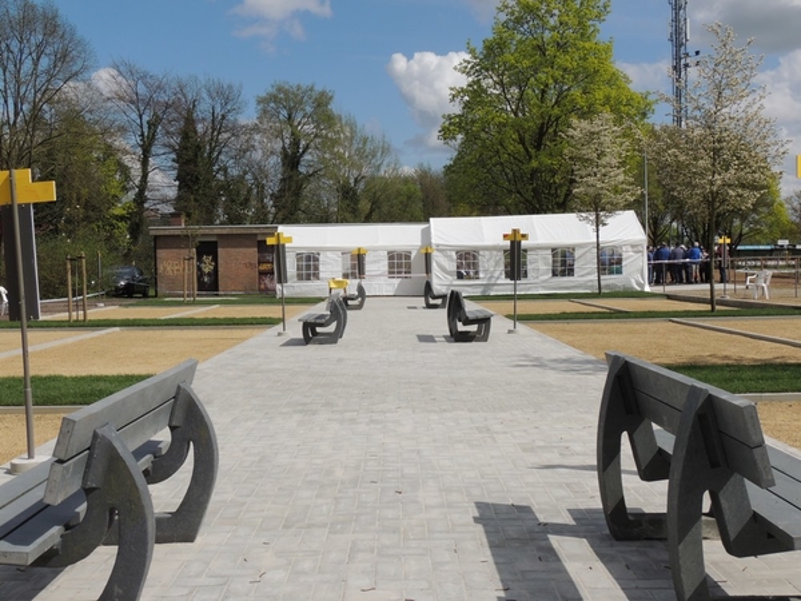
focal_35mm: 43
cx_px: 400
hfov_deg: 43.9
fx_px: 995
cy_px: 300
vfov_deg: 33.6
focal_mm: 7.6
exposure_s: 1/1250
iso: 100
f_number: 4.8
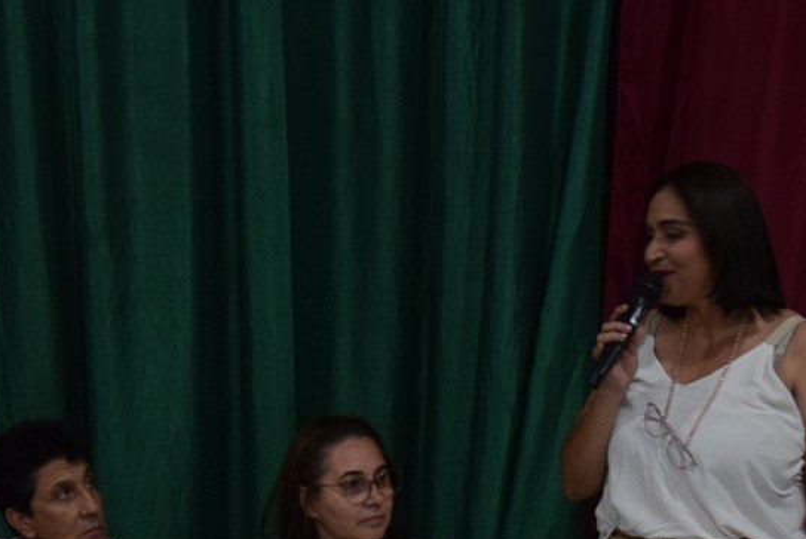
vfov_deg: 13.3
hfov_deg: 20.4
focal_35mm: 100
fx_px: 2241
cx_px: 370
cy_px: 662
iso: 800
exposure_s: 1/60
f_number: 3.8
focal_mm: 22
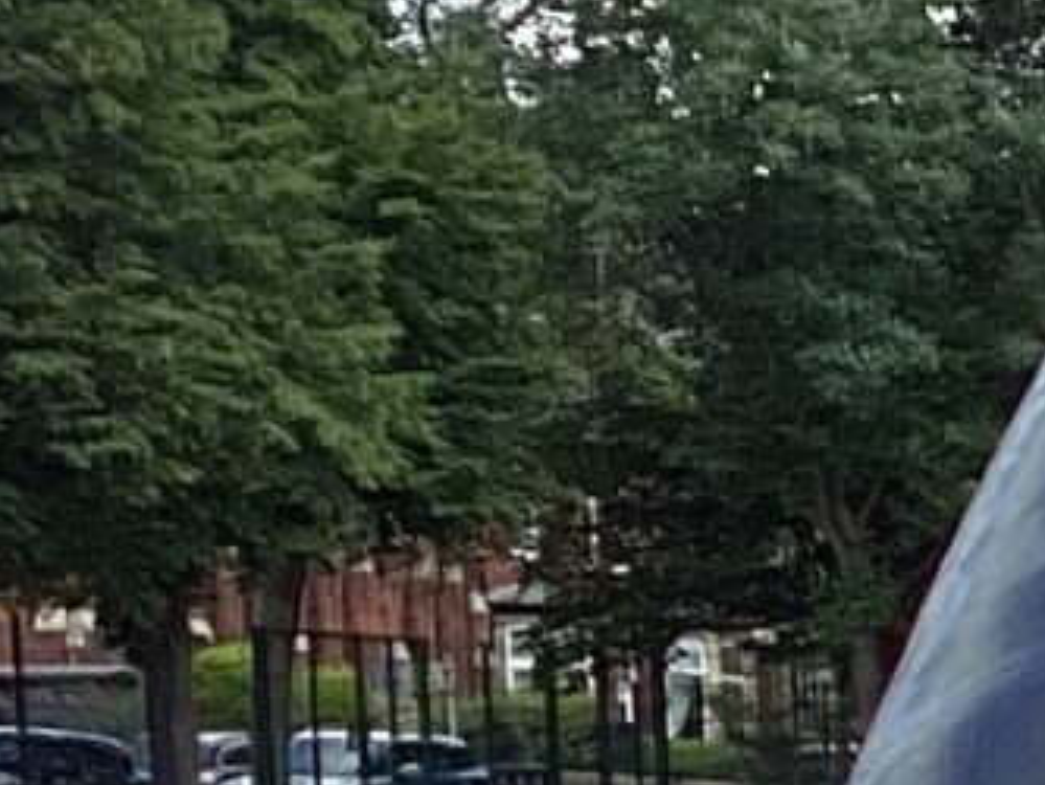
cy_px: 1953
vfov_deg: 6.0
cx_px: 3530
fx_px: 7187
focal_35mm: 238
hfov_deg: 7.1
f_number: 2.4
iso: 25
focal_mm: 3.3
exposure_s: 1/357
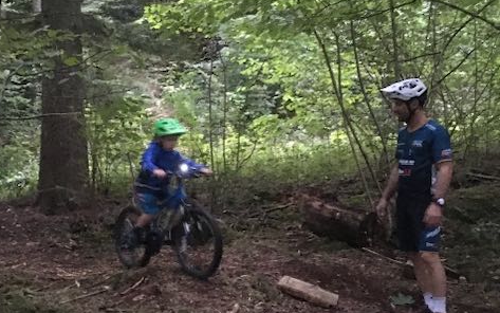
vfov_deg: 20.0
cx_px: 200
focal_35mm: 65
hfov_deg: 31.4
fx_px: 886
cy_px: 137
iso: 800
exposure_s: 1/17
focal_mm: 4.15
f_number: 2.2
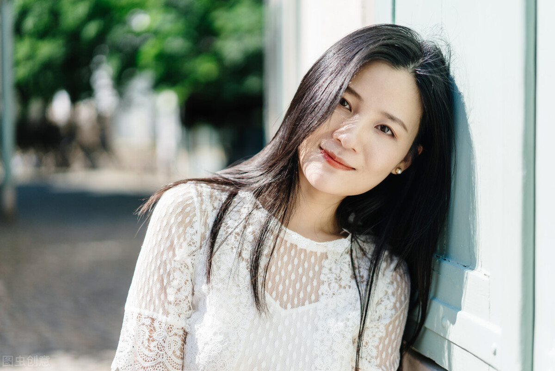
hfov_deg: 36.2
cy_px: 186
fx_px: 848
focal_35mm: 55
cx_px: 278
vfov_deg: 24.6
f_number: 1.8
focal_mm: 55
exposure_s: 1/2000
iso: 100
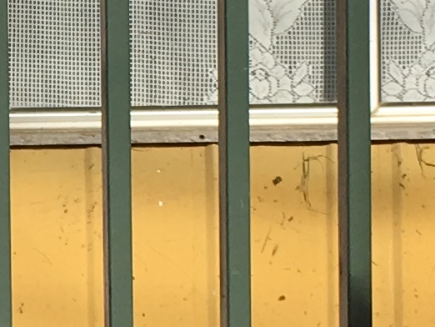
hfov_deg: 8.7
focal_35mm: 224
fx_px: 2816
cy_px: 212
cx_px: -185
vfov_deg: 6.6
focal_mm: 4.15
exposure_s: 1/2481
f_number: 2.2
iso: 25
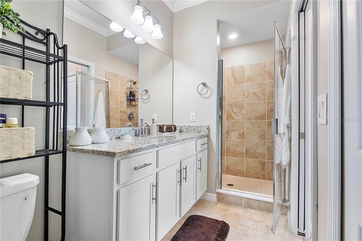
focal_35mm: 17
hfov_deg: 92.5
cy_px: 120
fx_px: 173
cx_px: 181
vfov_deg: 69.6
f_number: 4
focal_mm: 11.5
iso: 200
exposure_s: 1/30
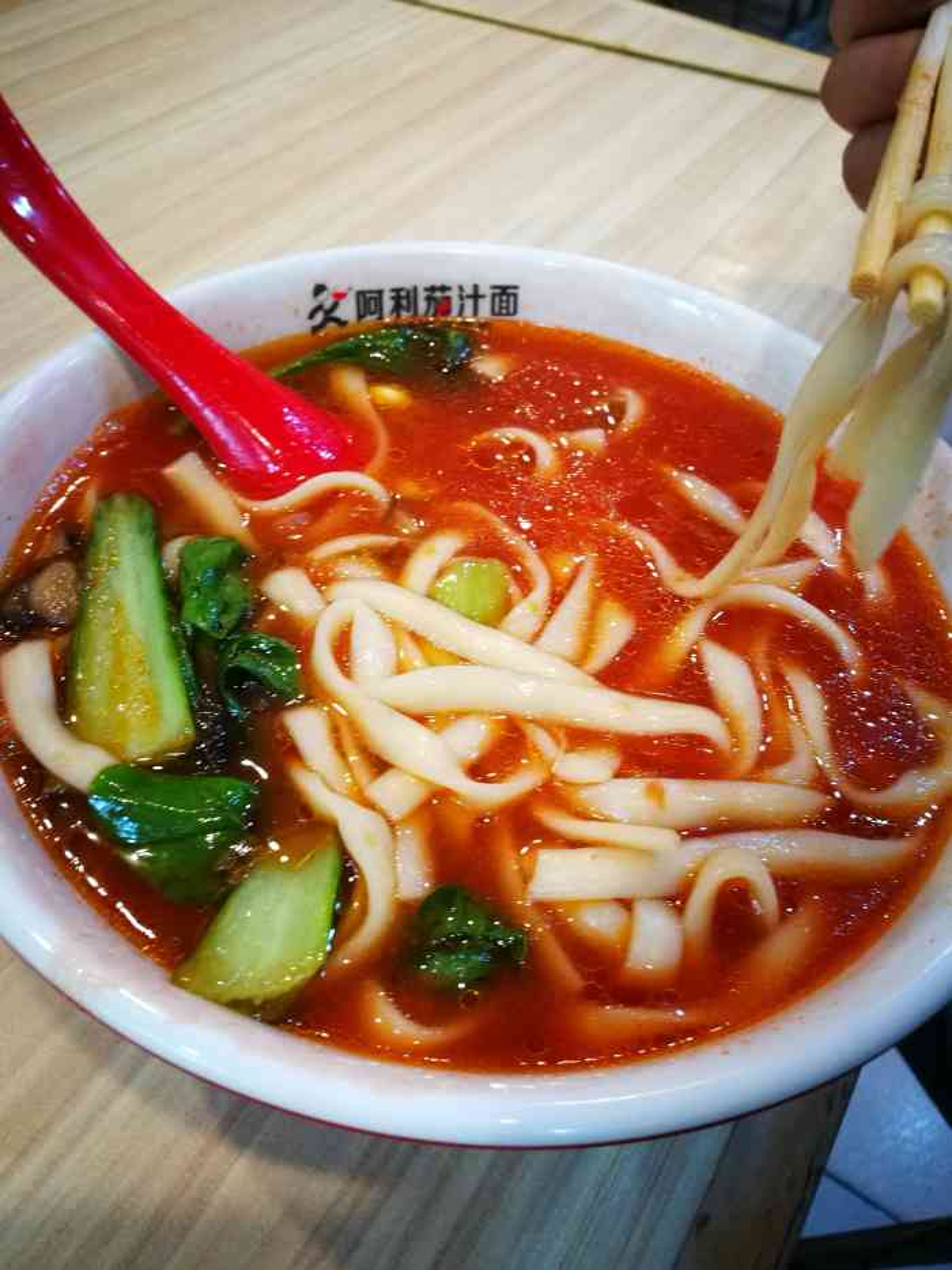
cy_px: 635
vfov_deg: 65.3
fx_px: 990
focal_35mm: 27
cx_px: 476
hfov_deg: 51.4
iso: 320
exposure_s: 1/33.3
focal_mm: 4.5
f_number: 2.2
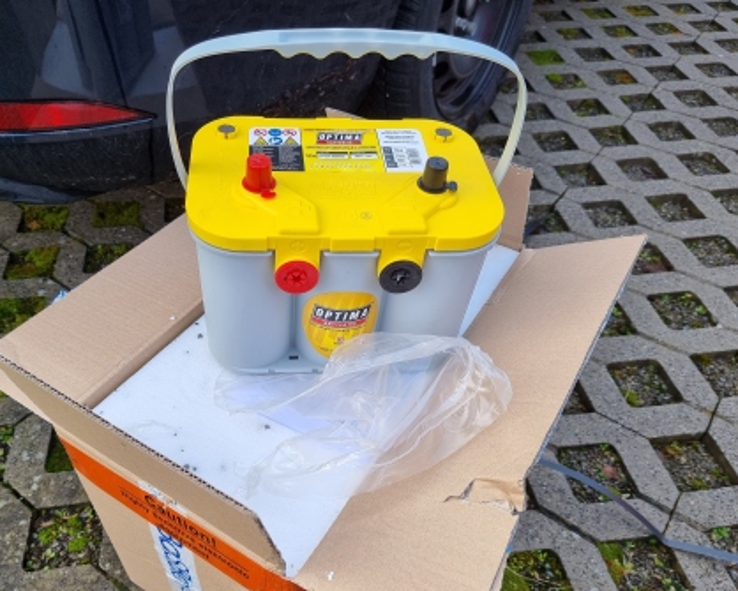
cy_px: 322
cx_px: 316
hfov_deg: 61.9
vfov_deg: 51.5
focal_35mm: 28
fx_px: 612
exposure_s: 1/159
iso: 50
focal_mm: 6.7
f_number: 1.8
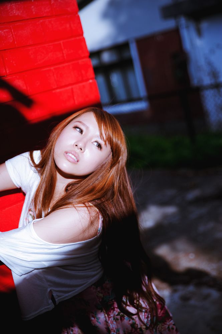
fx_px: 602
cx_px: 111
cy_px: 167
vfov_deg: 31.0
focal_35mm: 65
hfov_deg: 20.9
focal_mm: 65
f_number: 2.8
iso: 200
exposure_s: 1/1600
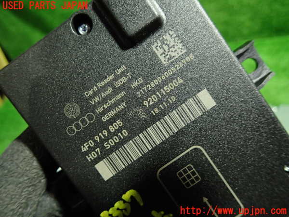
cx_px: 144
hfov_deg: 69.4
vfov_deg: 54.9
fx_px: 209
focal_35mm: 25
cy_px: 108
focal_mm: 4.5
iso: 400
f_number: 2
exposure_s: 1/30
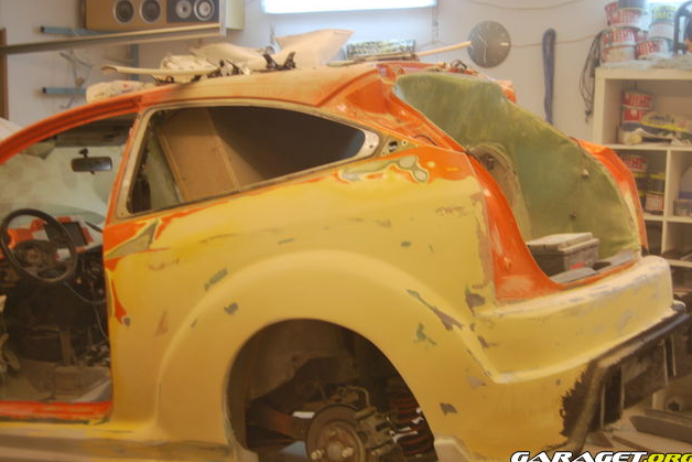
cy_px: 233
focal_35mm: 52
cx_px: 347
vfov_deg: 26.0
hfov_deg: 38.2
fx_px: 1000
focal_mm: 34
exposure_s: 1/30
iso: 320
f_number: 4.5
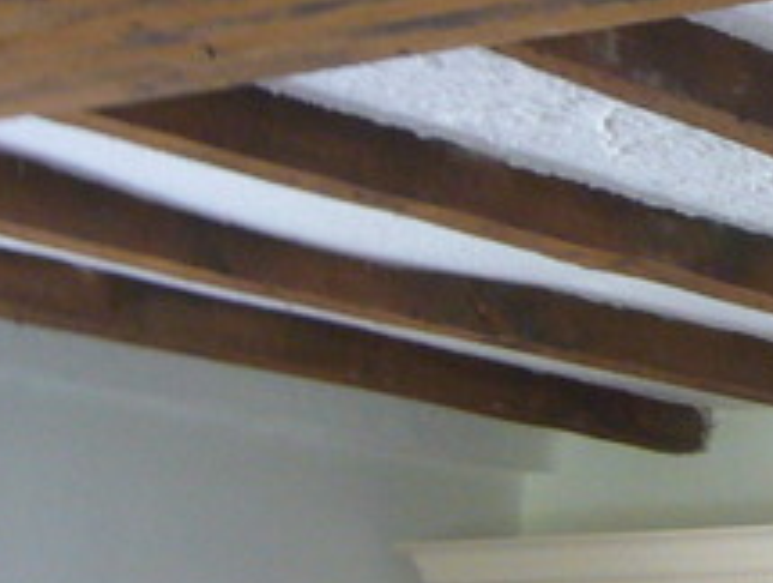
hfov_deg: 14.1
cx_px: 1179
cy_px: 137
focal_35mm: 130
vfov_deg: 11.4
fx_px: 2908
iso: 125
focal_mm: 4.6
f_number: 2.8
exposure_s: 1/15
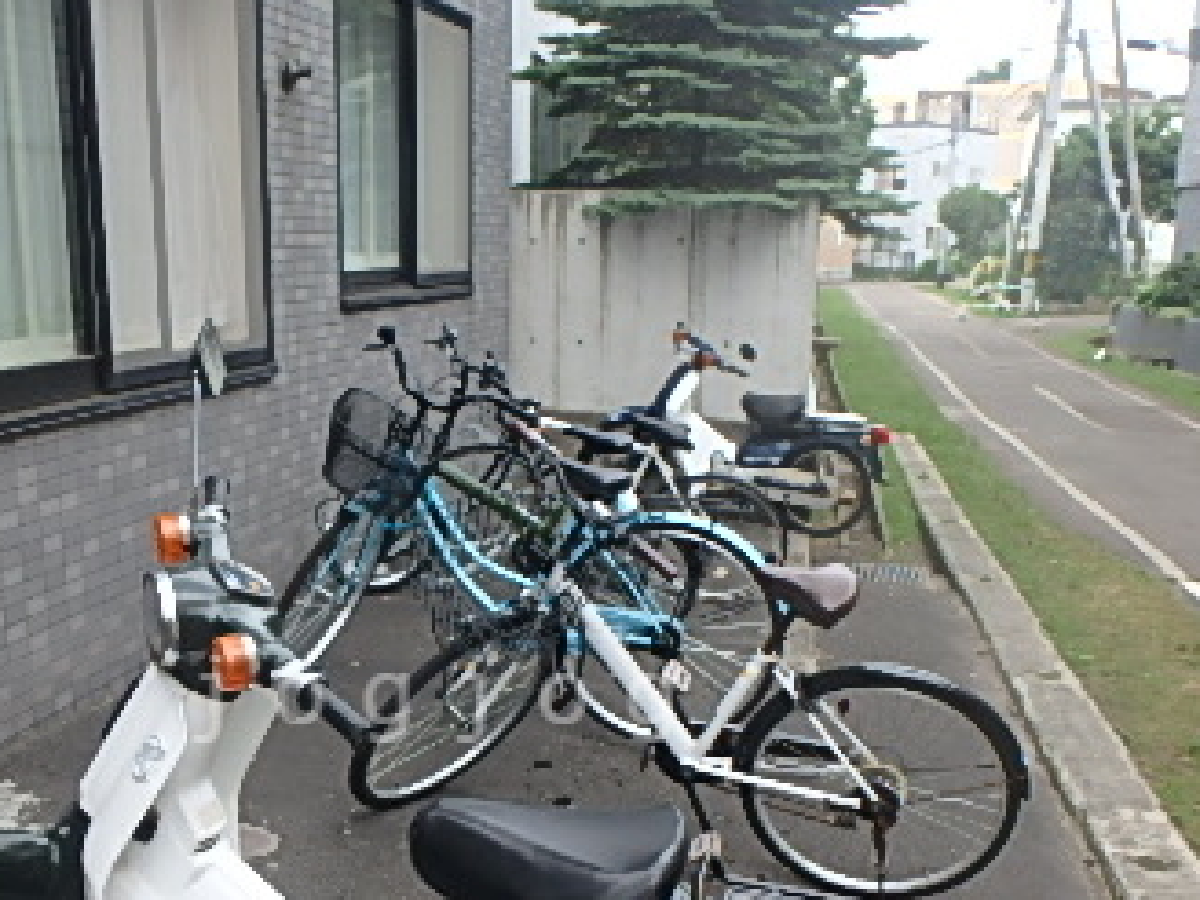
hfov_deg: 45.3
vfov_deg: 34.2
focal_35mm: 41
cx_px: 443
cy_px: 699
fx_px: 1421
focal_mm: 3.7
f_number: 3.5
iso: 125
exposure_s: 1/160
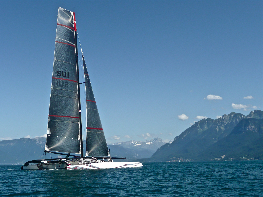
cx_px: 132
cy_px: 98
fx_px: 380
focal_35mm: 50
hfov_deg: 38.2
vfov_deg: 29.1
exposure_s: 1/1000
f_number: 4.2
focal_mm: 8.2
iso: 100
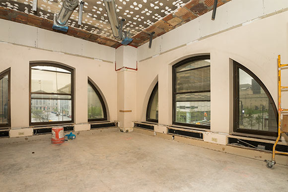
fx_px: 136
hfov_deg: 93.3
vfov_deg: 70.5
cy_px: 96
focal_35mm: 17
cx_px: 144
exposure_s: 1/180
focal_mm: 17
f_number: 11
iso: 800
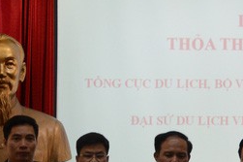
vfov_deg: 5.4
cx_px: 235
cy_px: 107
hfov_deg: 8.1
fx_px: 1700
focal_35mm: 252
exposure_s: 1/200
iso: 1600
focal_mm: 66
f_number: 5.3
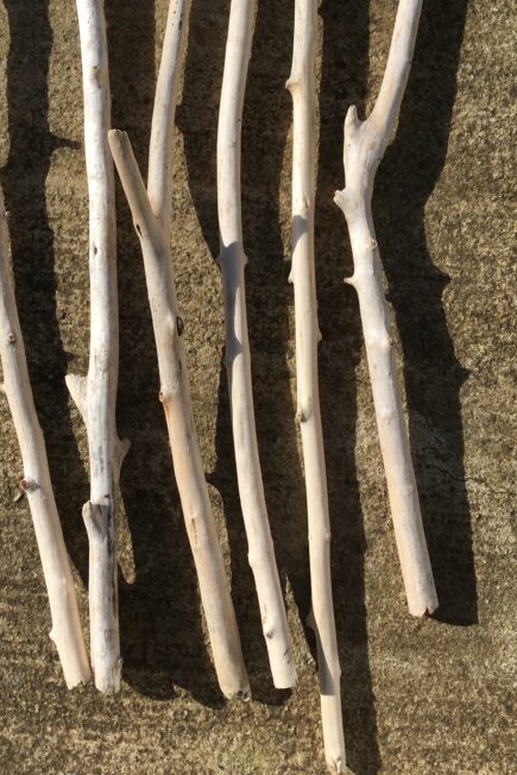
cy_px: 352
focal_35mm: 37
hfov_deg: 35.9
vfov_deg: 51.8
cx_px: 226
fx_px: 797
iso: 25
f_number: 2.2
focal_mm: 4.15
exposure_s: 1/2404
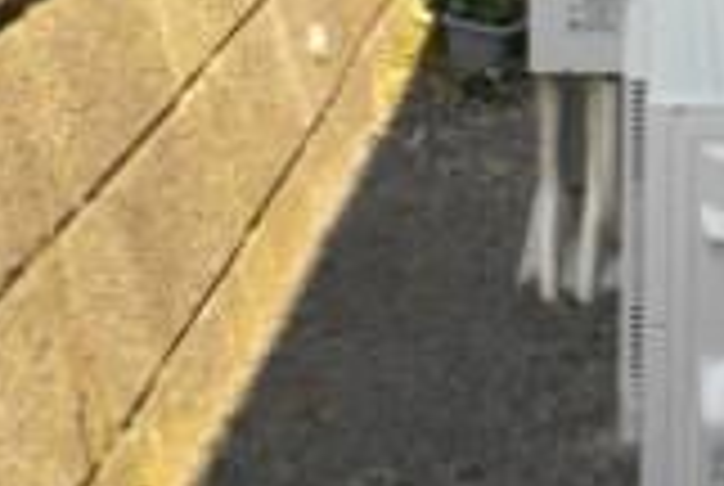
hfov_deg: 19.5
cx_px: 737
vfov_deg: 13.0
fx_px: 2035
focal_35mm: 101
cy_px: -184
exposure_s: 1/154
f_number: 4.6
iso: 80
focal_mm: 6.3
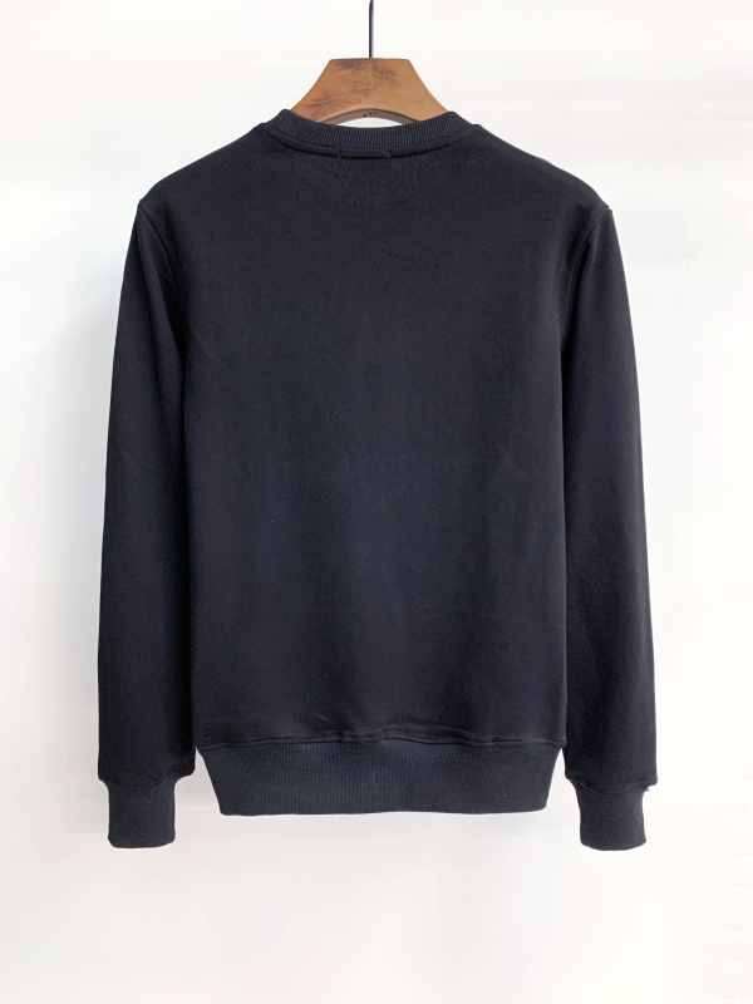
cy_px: 502
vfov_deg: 67.3
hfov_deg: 53.1
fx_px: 754
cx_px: 376
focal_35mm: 26
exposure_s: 1/50
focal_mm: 4.25
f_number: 1.8
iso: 125
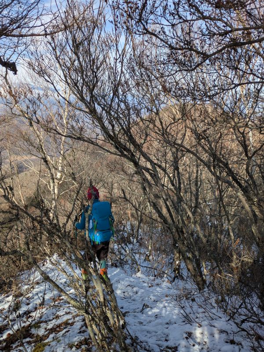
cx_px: 132
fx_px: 254
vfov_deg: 69.4
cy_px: 176
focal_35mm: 25
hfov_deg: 54.9
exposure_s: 1/1166
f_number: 1.89
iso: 44
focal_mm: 5.43
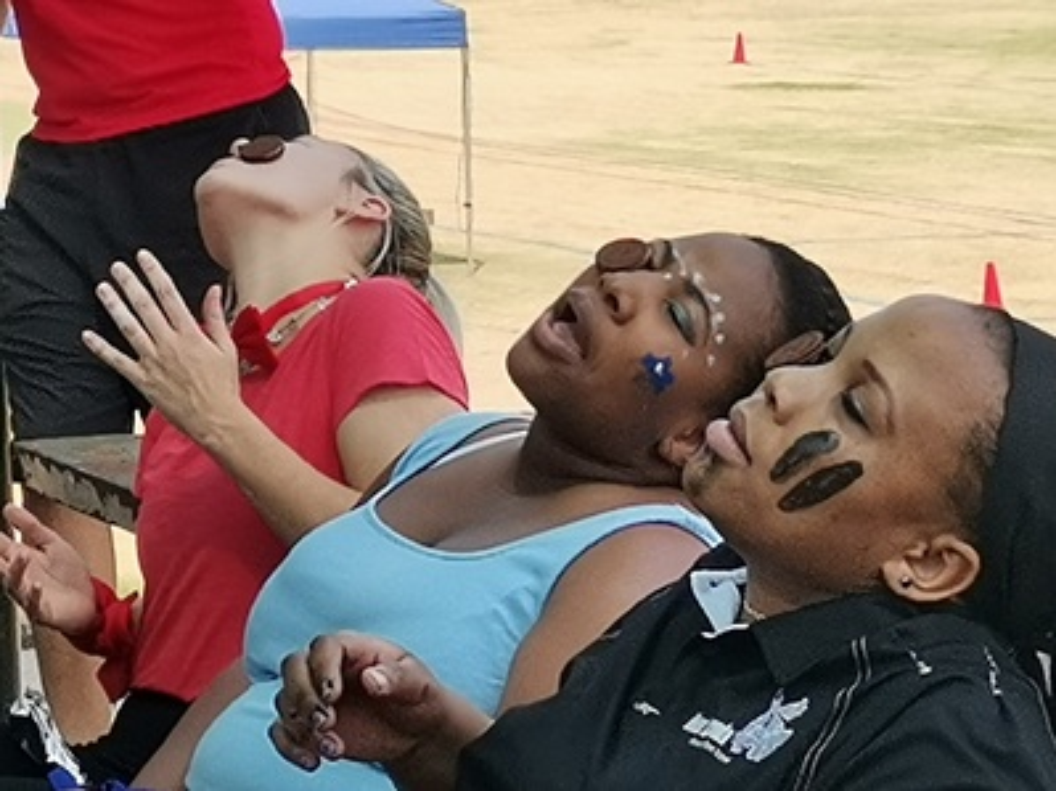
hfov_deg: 12.7
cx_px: 528
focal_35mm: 156
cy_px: 396
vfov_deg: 9.5
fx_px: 4758
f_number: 1.8
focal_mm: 4.75
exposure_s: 1/1261
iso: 50
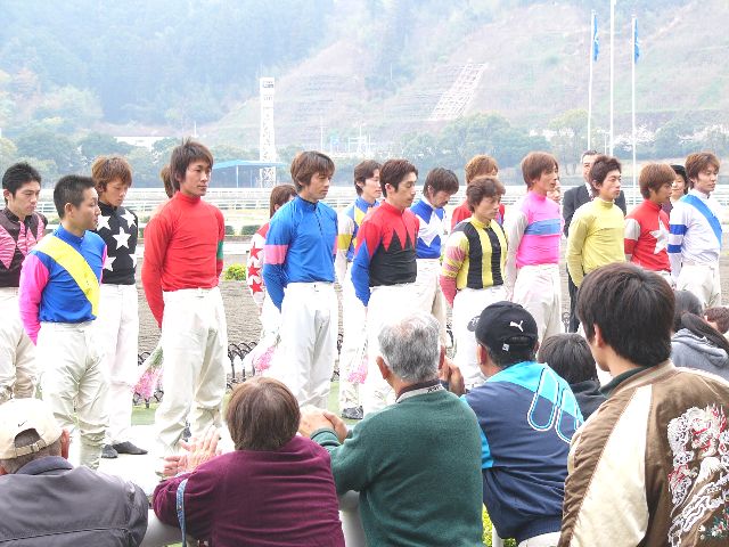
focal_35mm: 87
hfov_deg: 22.5
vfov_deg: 17.0
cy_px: 274
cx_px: 364
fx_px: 1832
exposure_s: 1/100
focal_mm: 14.4
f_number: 4
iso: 50
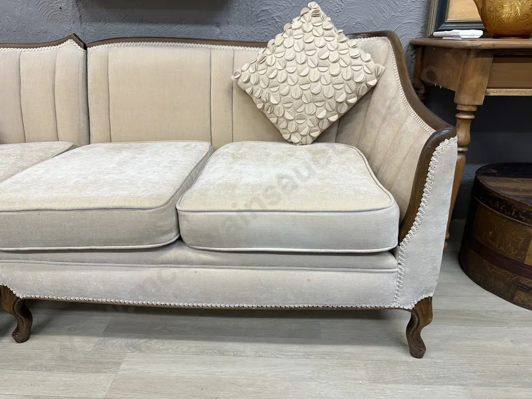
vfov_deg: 56.8
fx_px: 369
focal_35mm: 24
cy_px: 200
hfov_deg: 71.6
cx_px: 266
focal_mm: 6.86
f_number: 1.78
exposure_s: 1/100
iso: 100
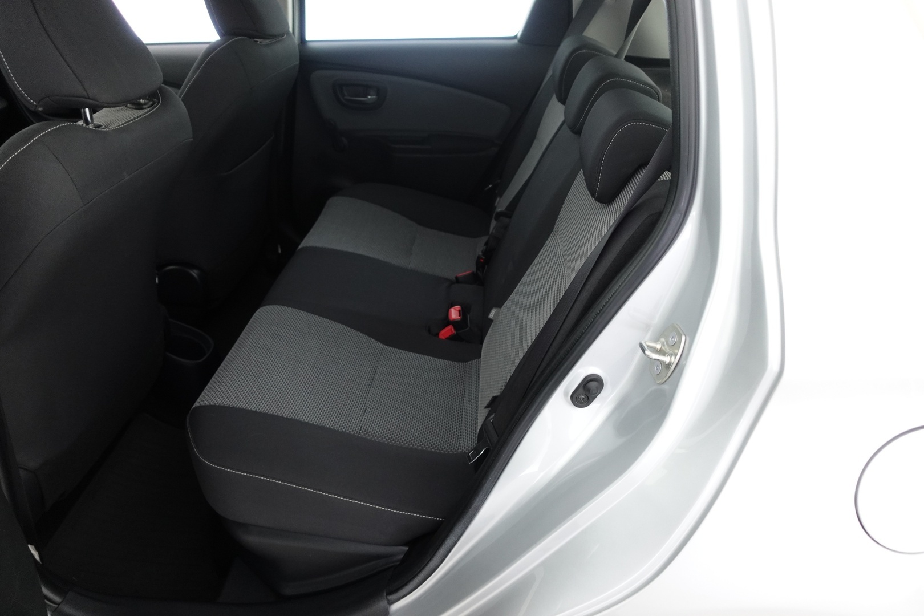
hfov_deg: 73.7
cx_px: 462
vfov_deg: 53.1
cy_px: 308
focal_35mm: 24
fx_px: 616
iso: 800
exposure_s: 1/30
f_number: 1.8
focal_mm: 9.4
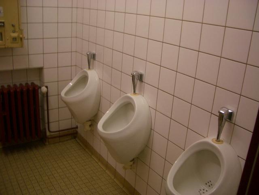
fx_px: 262
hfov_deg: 52.6
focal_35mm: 35
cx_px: 130
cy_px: 98
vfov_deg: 40.7
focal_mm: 5.8
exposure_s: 1/30
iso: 100
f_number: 2.6
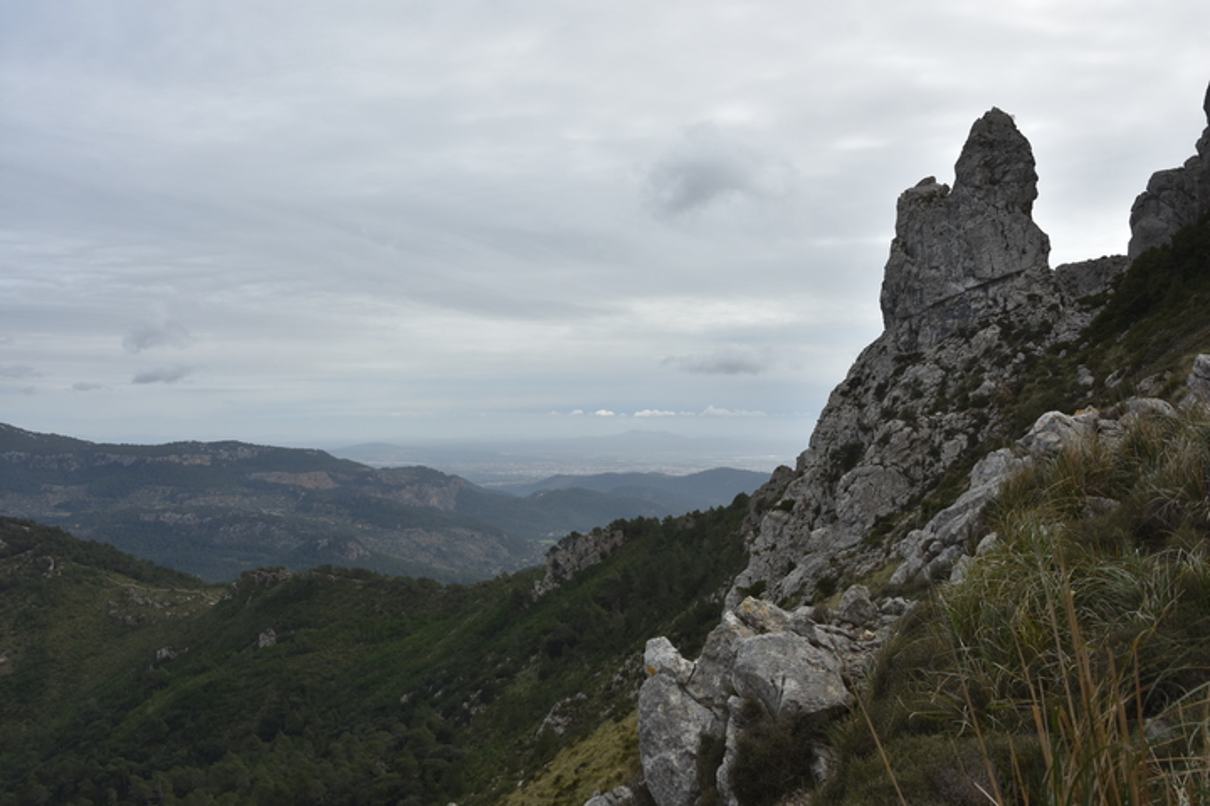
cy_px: 403
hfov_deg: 61.9
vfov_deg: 43.6
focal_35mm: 30
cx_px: 605
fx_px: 1008
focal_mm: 20
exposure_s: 1/500
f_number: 8
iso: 140
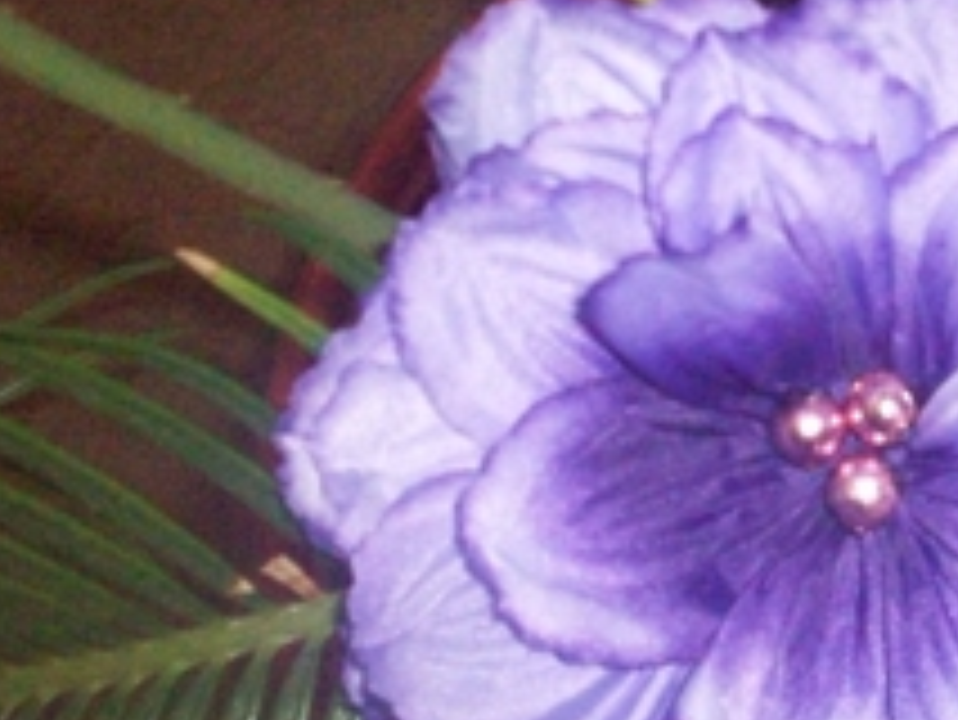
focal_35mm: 78
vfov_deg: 18.9
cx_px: 904
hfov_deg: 24.1
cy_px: 432
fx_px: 2160
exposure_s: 1/64
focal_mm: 6.2
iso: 800
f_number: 2.8
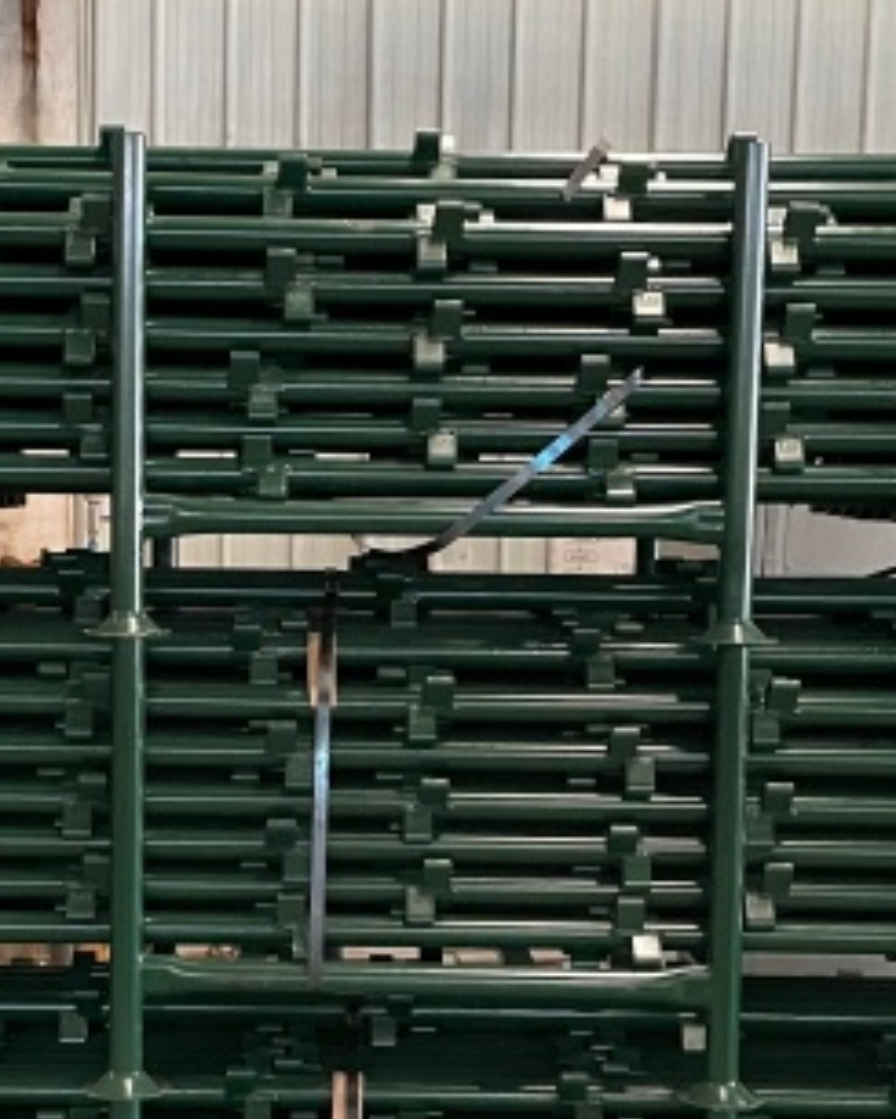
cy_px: 786
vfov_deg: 34.9
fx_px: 1756
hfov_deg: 28.5
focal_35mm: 53
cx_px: 318
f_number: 1.6
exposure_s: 1/44
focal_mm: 4.2
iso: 500
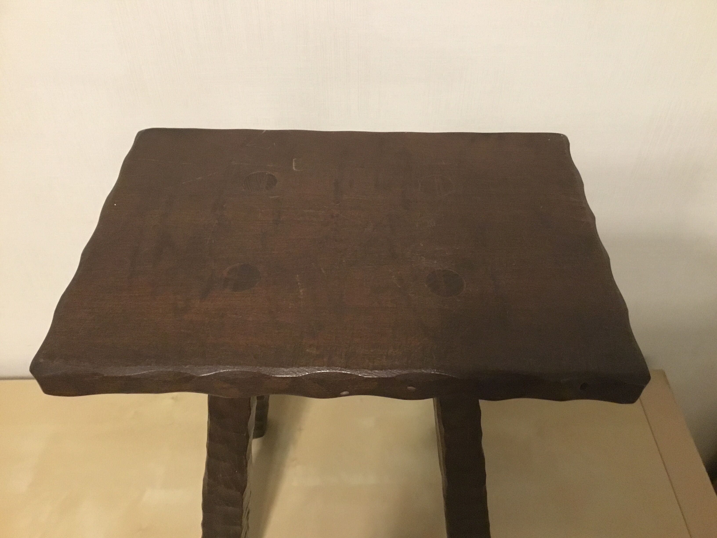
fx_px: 642
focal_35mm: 31
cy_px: 269
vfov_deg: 45.4
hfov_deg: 58.4
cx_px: 358
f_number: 2.4
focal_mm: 3.3
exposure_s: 1/17
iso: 640
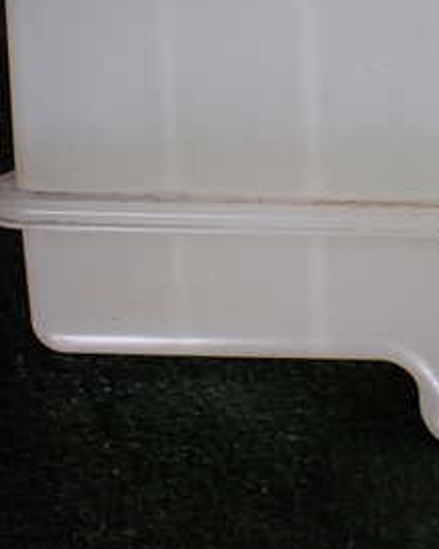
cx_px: 526
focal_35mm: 65
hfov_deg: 21.8
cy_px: 108
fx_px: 1056
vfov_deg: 28.5
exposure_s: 1/125
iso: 250
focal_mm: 5.4
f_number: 2.3
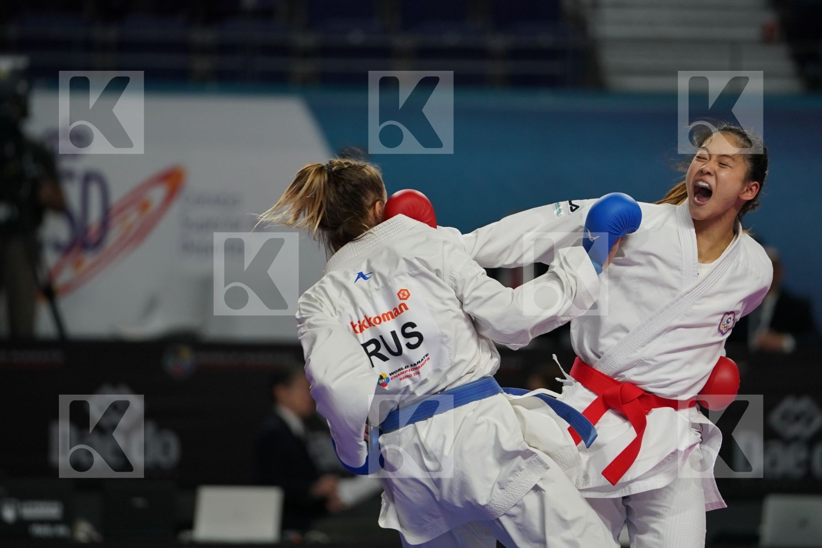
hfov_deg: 7.2
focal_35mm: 288
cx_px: 411
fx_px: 6575
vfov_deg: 4.8
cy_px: 274
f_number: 2.8
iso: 1000
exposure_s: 1/1000
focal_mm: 192
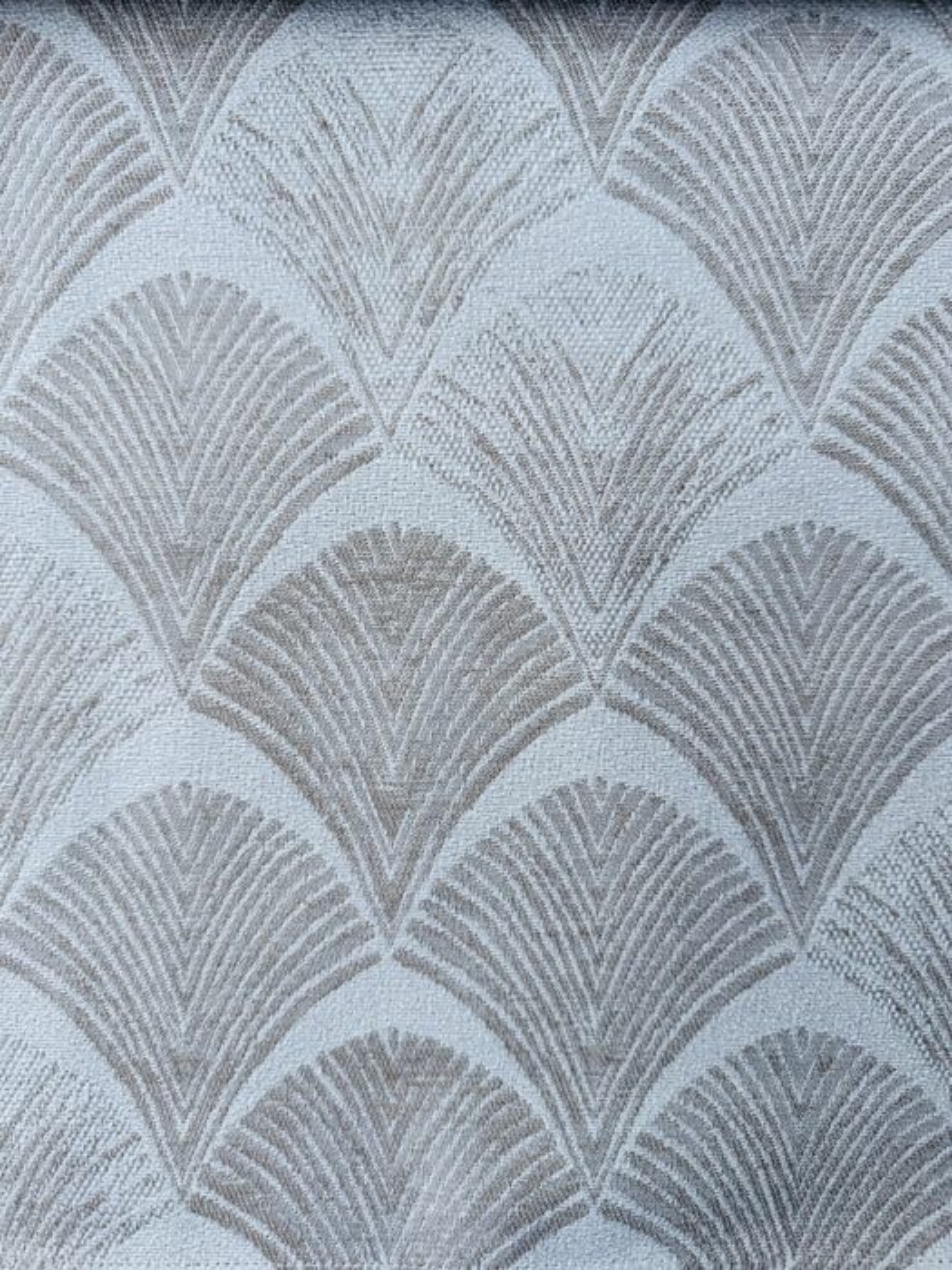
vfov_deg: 71.6
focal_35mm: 24
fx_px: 880
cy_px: 635
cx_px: 476
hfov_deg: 56.8
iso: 200
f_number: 1.8
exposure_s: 1/98
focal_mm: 6.8
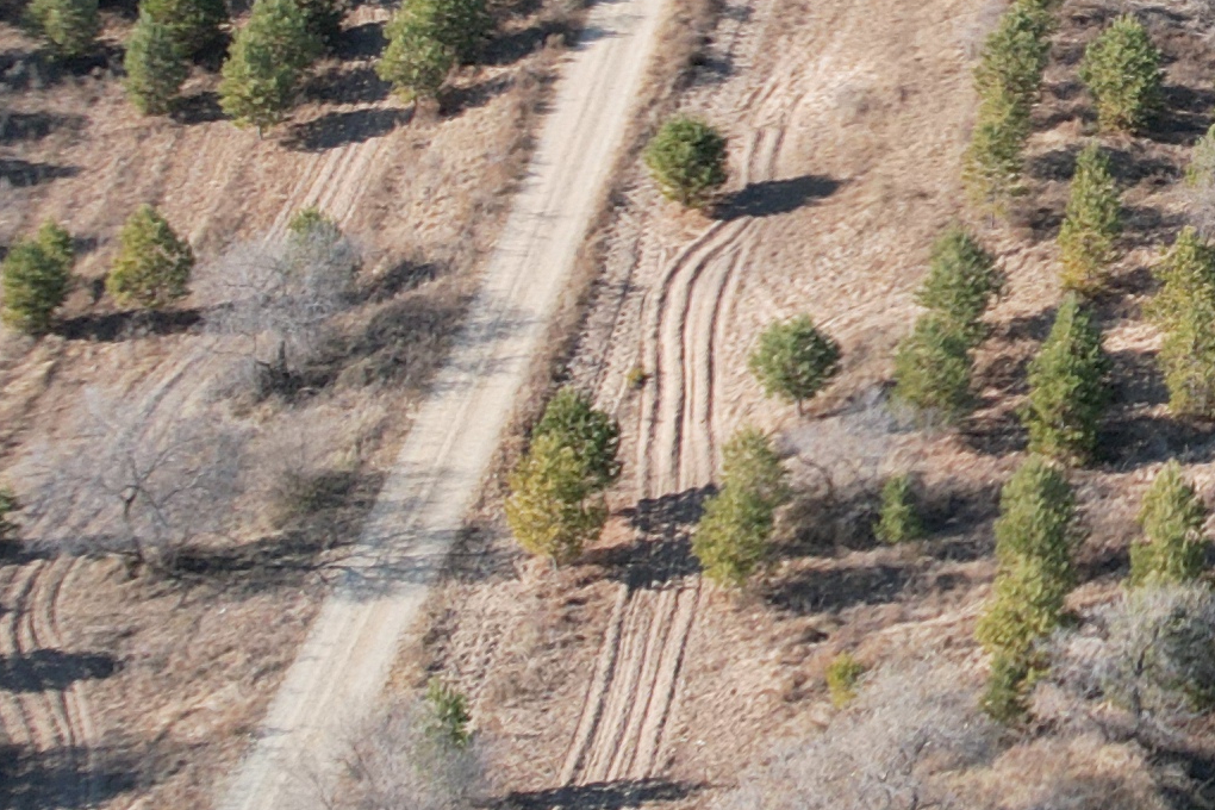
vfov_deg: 11.5
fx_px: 3982
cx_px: 1473
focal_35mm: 118
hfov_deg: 16.6
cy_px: 58
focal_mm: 8.38
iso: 120
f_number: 2.8
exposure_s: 1/1250
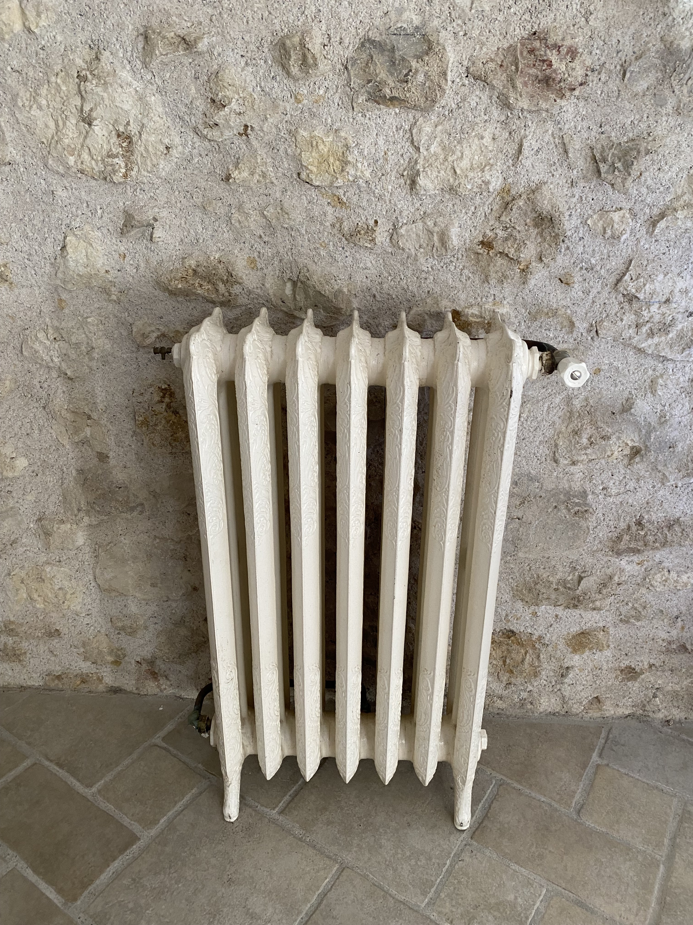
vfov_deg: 67.3
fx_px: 694
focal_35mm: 26
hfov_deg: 53.1
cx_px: 346
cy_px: 462
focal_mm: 4.25
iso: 125
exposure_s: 1/50
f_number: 1.8
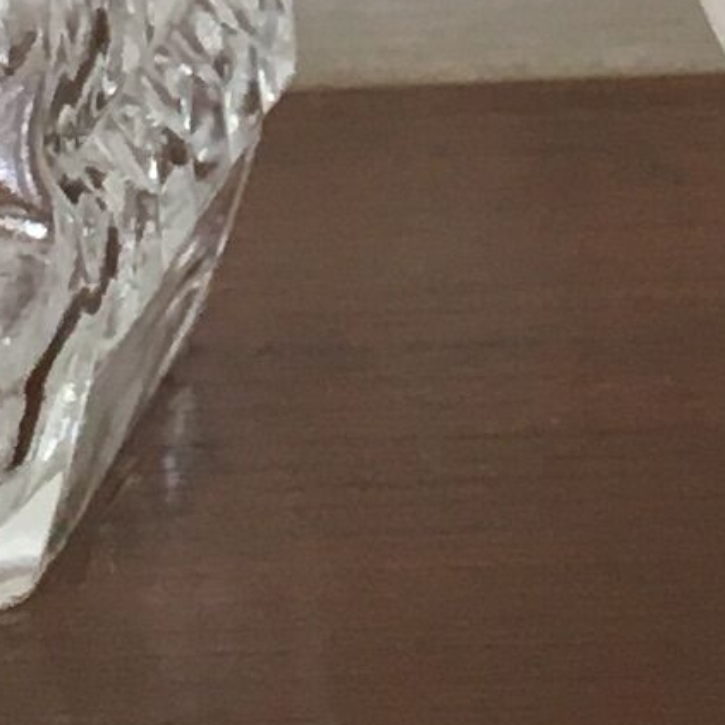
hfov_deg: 7.1
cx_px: 677
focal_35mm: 245
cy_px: -845
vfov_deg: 6.9
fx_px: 5805
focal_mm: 4.15
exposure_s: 1/33
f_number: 2.2
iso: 80
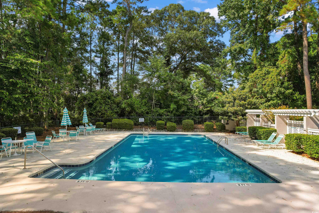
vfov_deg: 57.2
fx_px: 195
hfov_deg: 78.6
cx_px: 160
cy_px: 106
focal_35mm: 22
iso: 100
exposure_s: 1/320
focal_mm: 8.38
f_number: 2.8
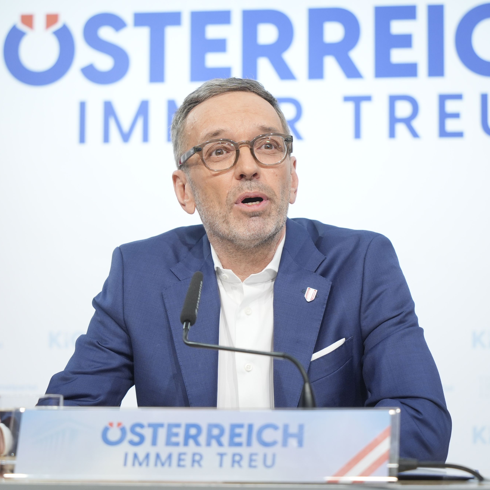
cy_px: 246
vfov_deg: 17.2
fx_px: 1618
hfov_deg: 17.2
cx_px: 243
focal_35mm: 101
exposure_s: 1/320
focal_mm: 79
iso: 800
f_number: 4.5
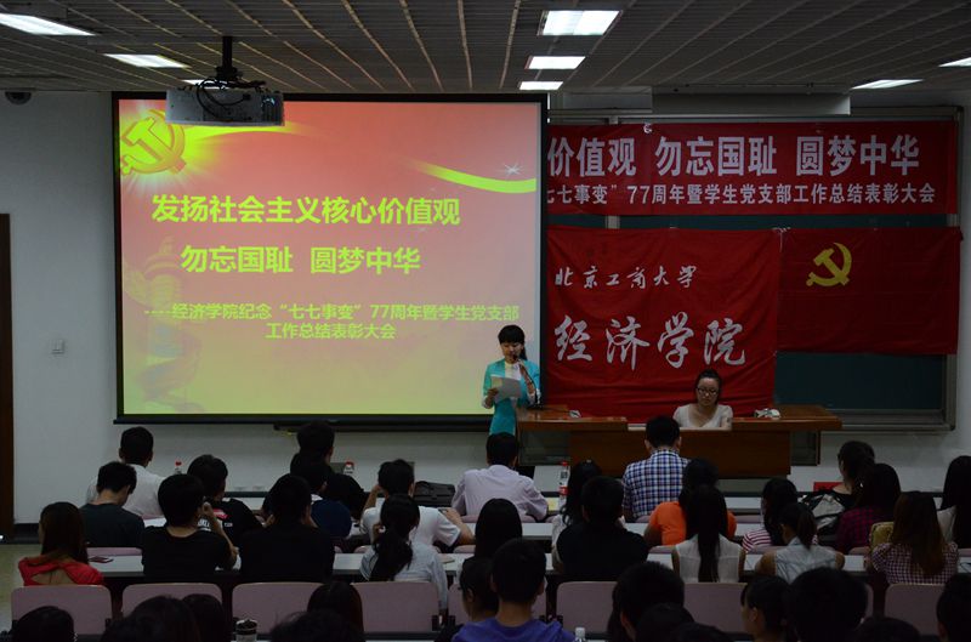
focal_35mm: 75
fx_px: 2018
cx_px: 486
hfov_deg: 27.1
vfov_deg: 18.1
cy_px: 321
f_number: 6.3
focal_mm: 50
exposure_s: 1/125
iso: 2000
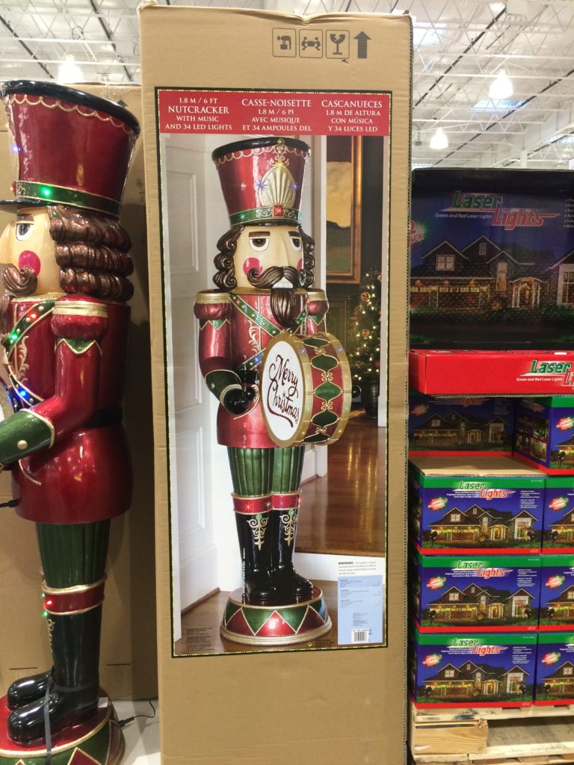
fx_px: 641
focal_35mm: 29
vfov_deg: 61.7
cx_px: 287
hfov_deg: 48.2
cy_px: 382
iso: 160
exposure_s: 1/33
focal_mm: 4.15
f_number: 2.2
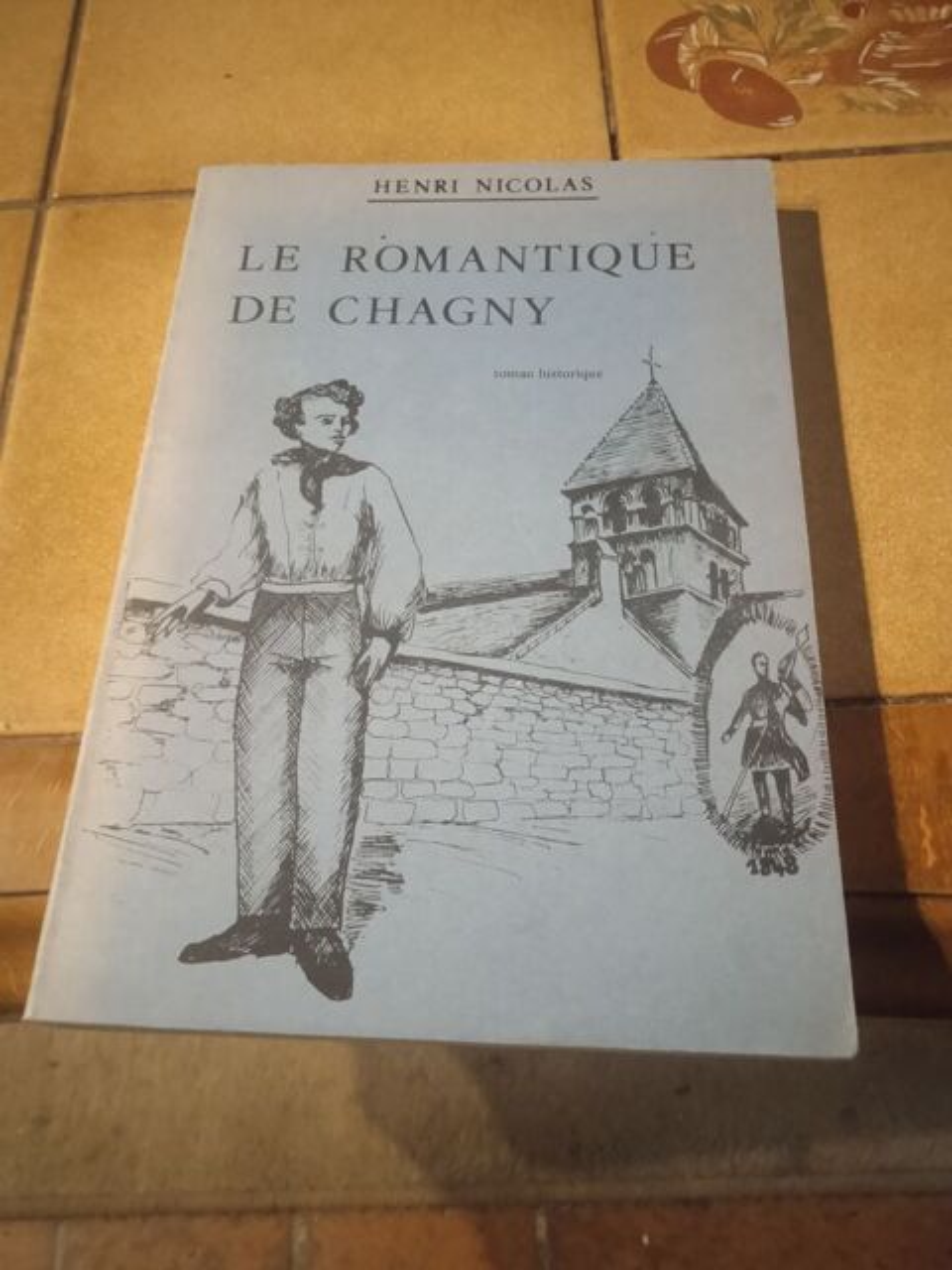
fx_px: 1027
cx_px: 476
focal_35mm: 28
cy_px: 635
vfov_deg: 63.4
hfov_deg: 49.7
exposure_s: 1/14.3
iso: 2412
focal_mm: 3.43
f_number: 2.2
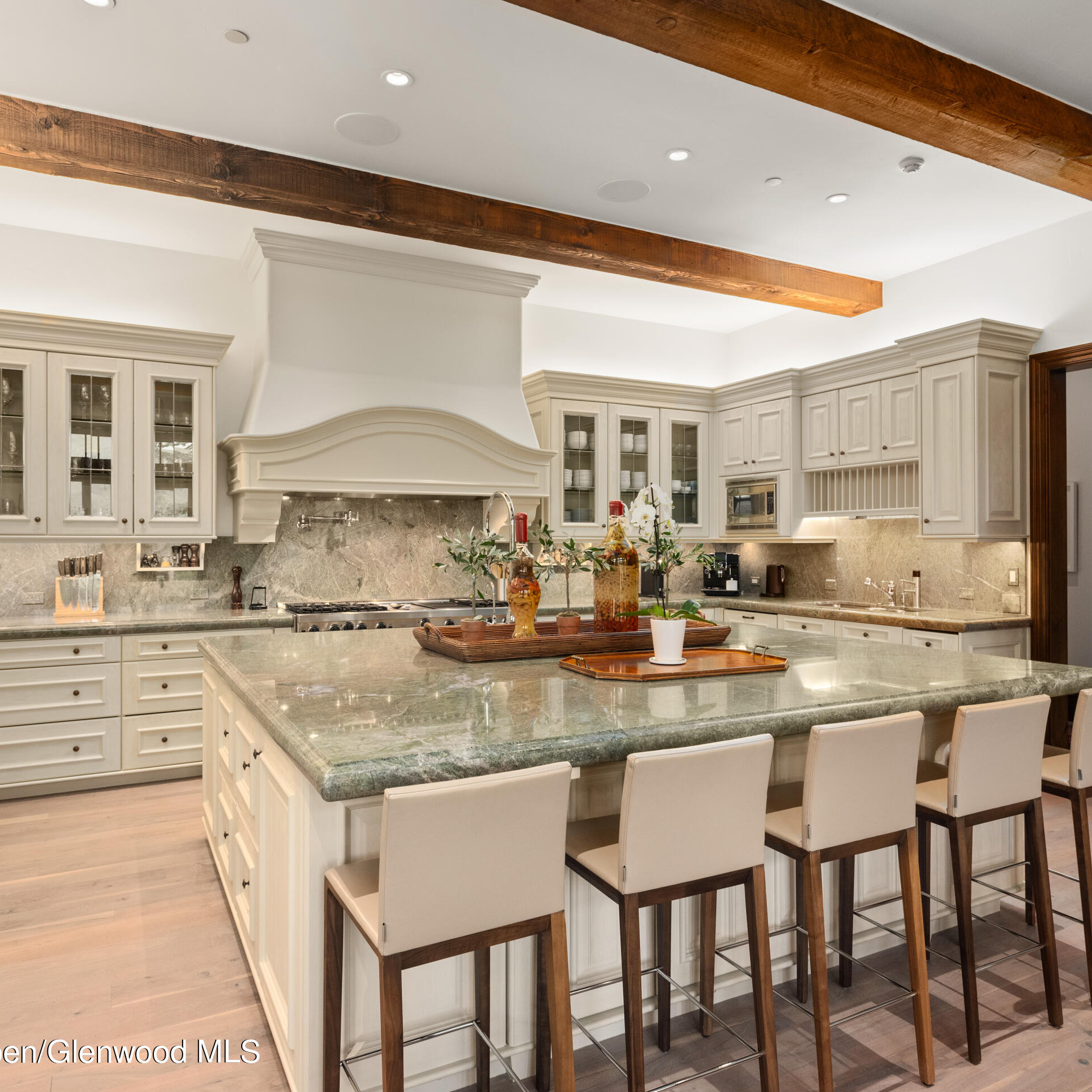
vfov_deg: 62.9
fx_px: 892
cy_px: 539
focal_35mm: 25
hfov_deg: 62.9
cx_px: 523
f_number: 7.1
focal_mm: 19
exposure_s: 1/25
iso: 800
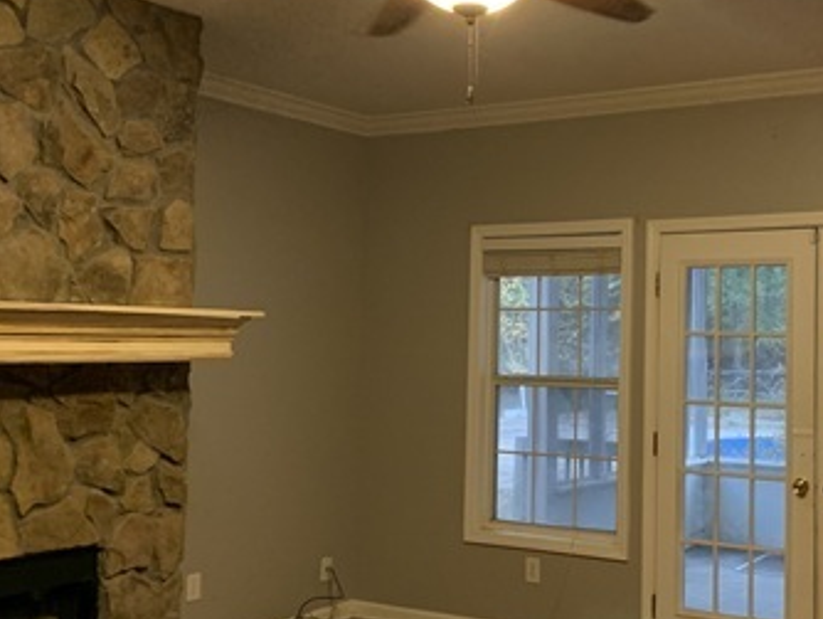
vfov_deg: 30.9
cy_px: 324
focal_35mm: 47
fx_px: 1118
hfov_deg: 40.0
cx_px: 542
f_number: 1.8
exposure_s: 1/30
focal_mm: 4.25
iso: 640
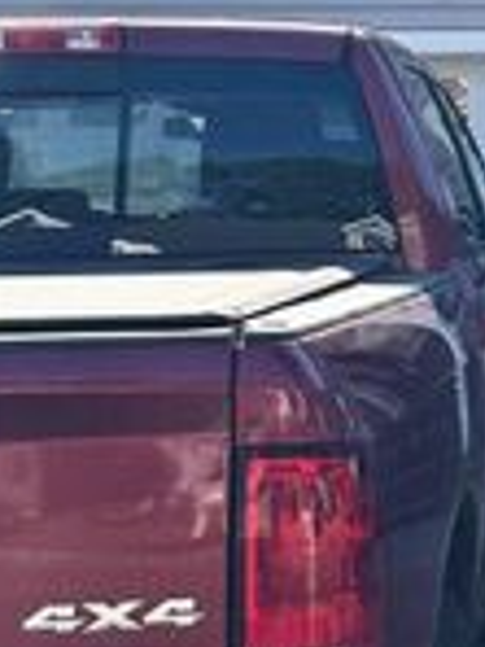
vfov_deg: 17.9
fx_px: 2018
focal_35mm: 108
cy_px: 37
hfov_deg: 12.7
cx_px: 826
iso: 80
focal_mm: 6.86
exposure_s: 1/3155
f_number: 1.78
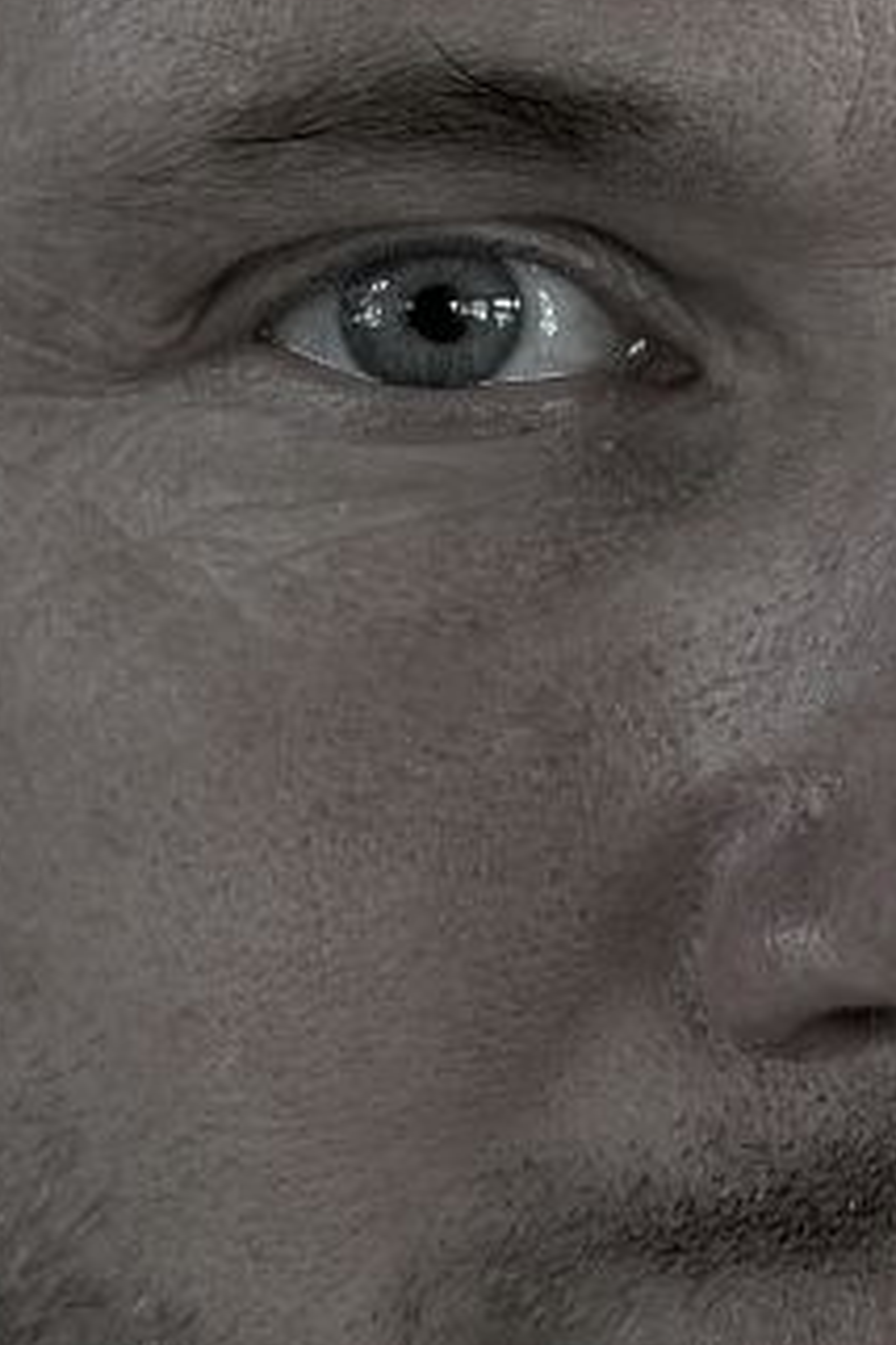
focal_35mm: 187
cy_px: 846
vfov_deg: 11.0
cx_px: 942
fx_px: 6981
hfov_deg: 7.3
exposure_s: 1/15
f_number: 5.6
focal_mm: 50
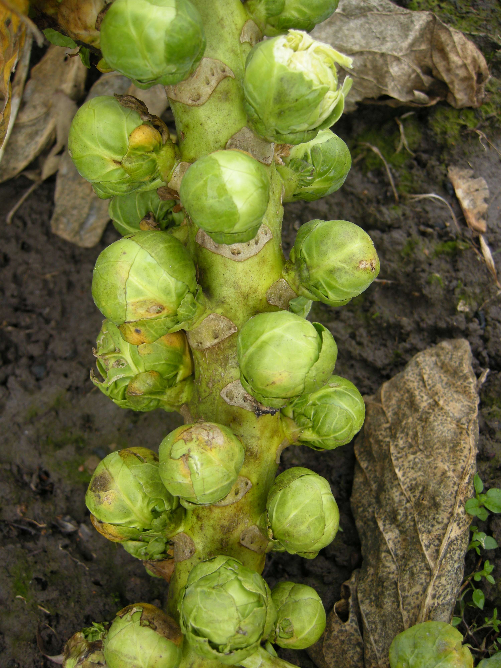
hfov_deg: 40.7
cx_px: 250
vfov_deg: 52.6
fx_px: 675
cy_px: 334
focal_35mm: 35
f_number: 3
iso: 64
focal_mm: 7.5
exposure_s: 1/55.3
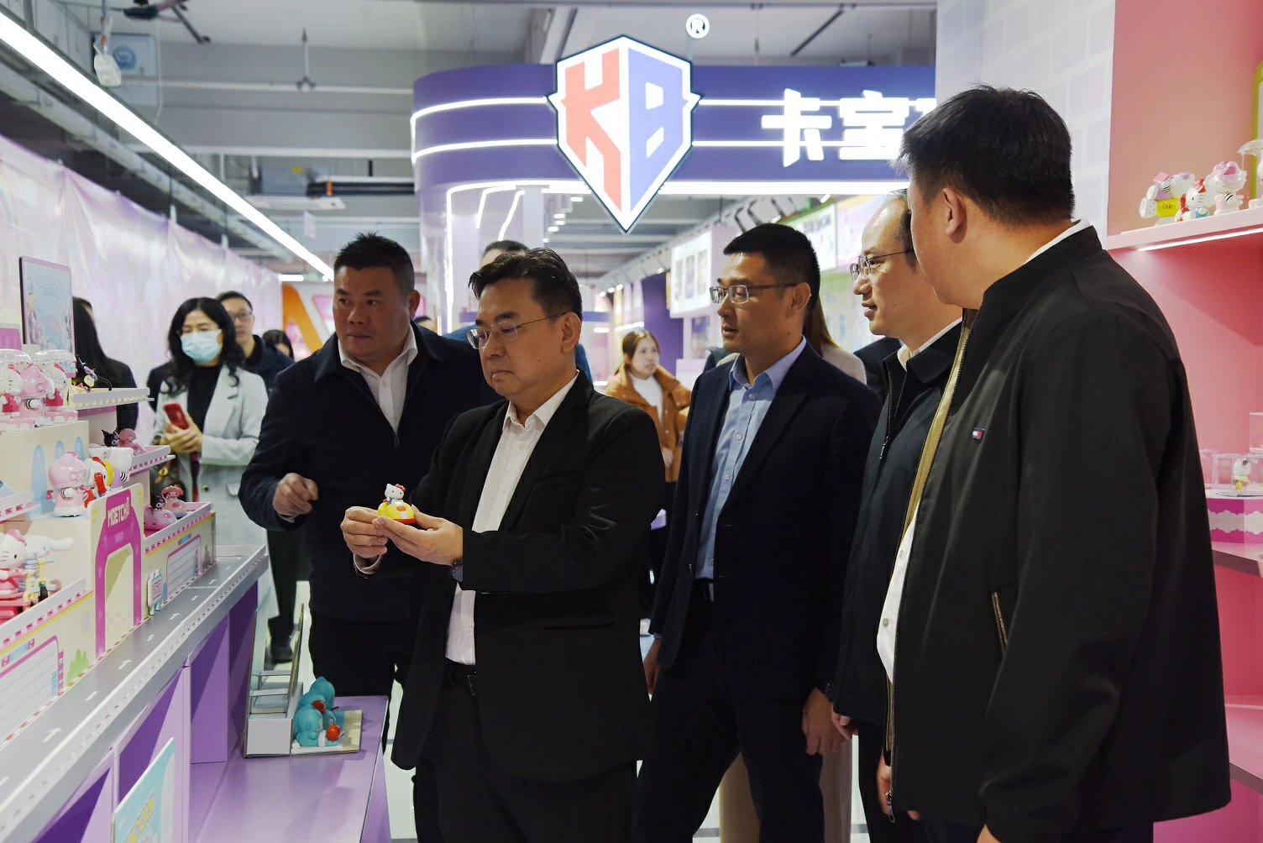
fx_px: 1685
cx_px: 632
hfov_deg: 41.1
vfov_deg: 28.1
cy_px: 422
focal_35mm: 48
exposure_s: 1/125
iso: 500
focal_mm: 48
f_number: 5.6
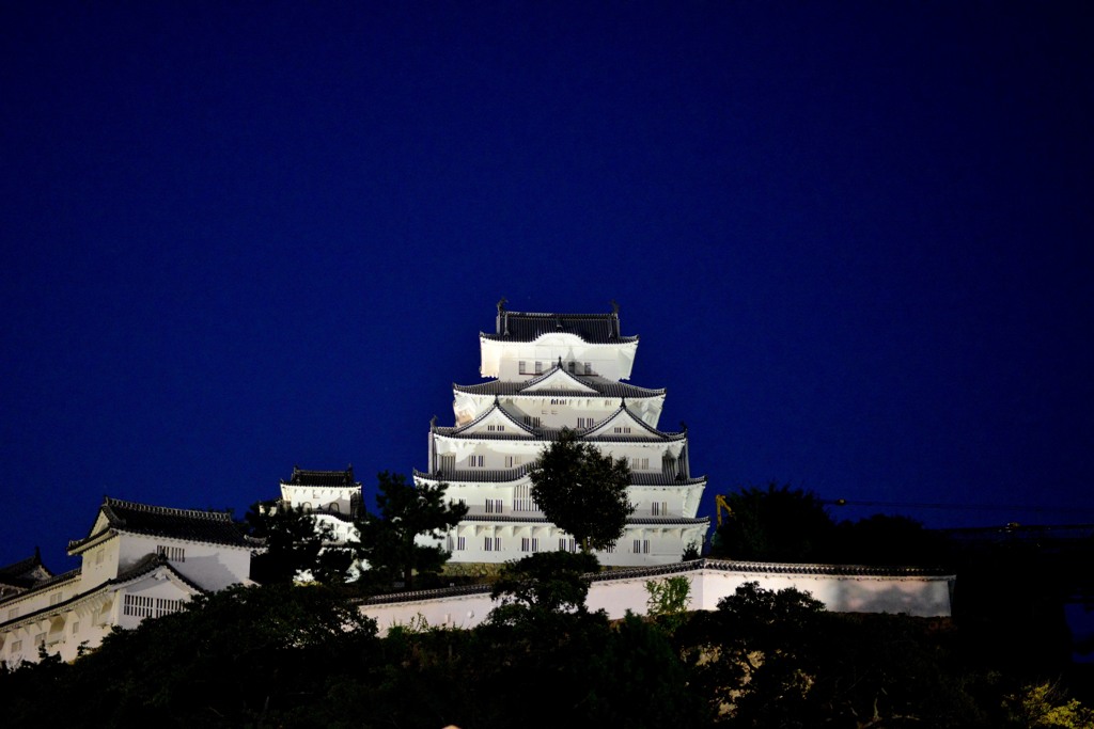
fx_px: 2127
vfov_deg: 19.5
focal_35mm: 70
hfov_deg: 28.8
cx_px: 547
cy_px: 364
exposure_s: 1/80
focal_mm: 70
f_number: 2.8
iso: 6400
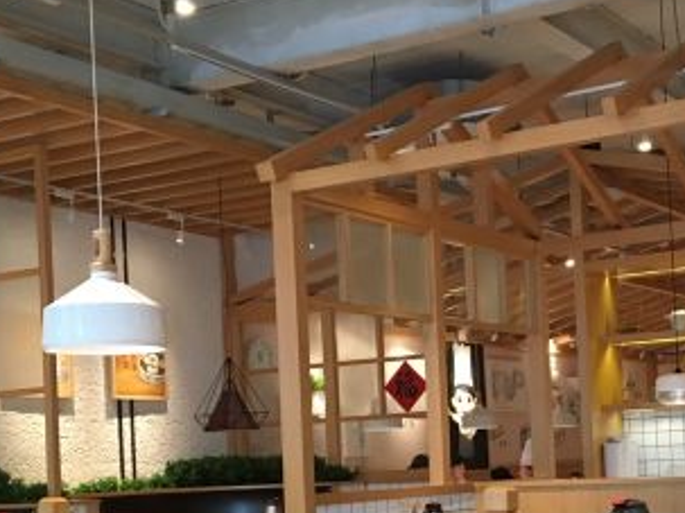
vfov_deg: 21.6
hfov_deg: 28.9
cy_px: 419
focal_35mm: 67
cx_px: 436
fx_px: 1325
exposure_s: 1/33
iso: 200
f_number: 2.2
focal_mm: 4.15
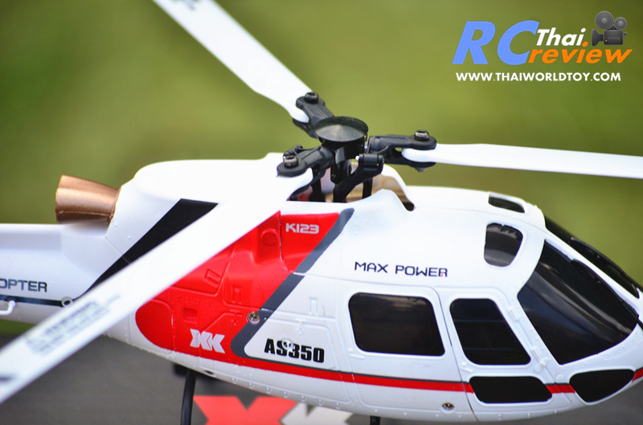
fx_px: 3608
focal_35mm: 202
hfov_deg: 10.2
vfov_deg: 6.7
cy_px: 212
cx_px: 322
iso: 160
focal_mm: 135
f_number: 5
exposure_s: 1/160
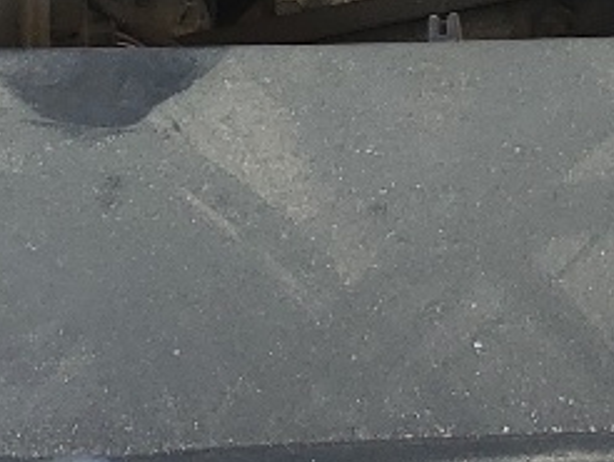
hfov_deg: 11.6
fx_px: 3001
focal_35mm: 169
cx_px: 577
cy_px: -187
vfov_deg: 8.6
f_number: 1.5
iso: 50
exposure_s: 1/149
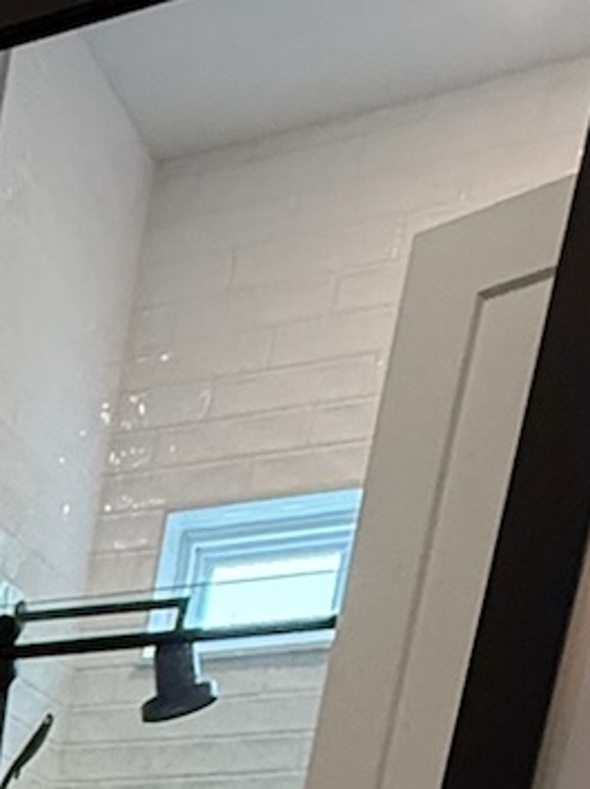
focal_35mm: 81
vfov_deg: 16.6
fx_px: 1843
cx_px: -741
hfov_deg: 13.9
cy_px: 1674
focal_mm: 2.22
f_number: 2.2
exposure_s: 1/120
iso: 320
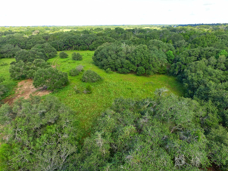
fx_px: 132
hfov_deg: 81.7
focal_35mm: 20
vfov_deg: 66.0
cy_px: 86
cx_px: 114
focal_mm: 3.6
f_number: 2.8
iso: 100
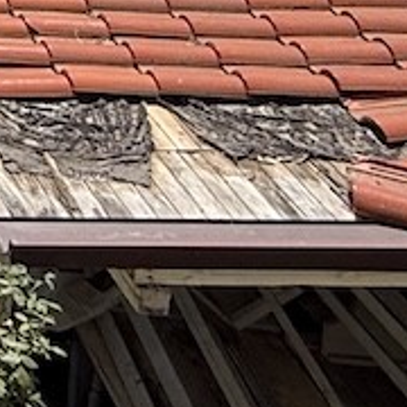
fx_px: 1370
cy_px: -569
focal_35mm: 103
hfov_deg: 11.1
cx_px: -796
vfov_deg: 12.9
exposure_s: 1/1497
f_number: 2.2
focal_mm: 2.22
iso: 50
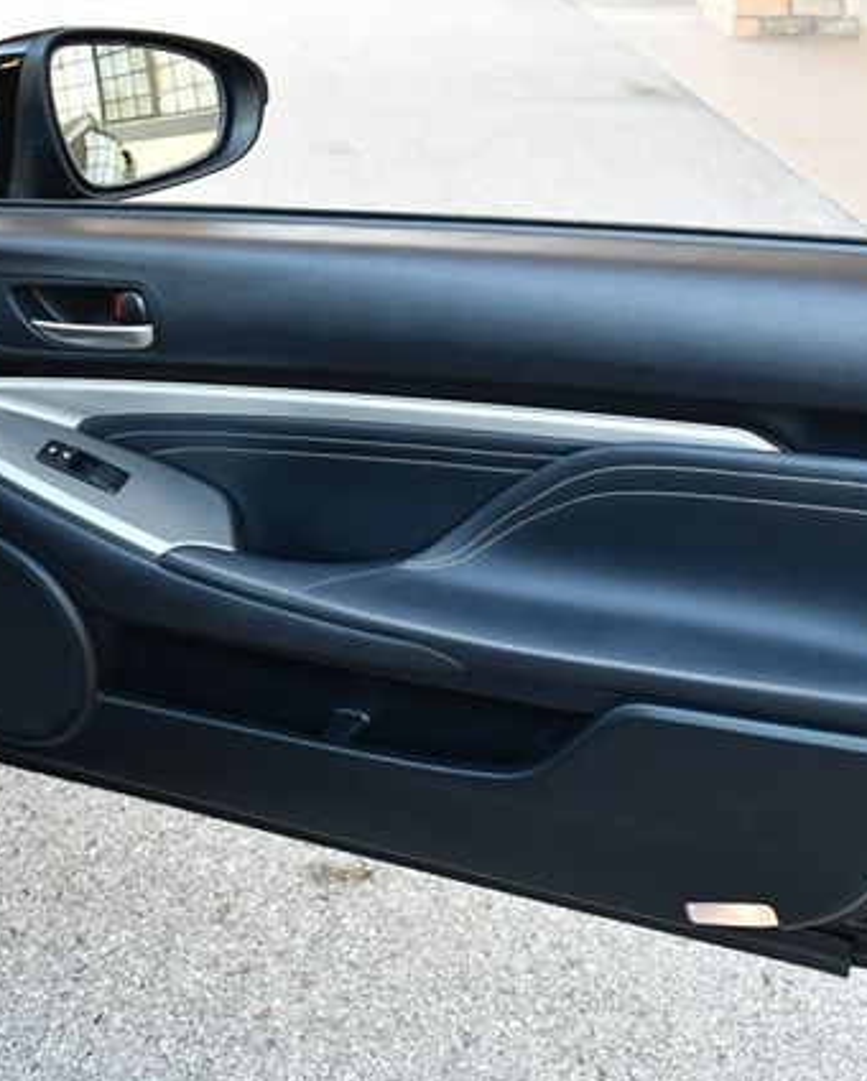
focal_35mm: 51
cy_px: 540
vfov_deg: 36.6
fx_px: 1633
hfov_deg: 29.7
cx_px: 451
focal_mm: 18
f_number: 3.5
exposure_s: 1/250
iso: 800
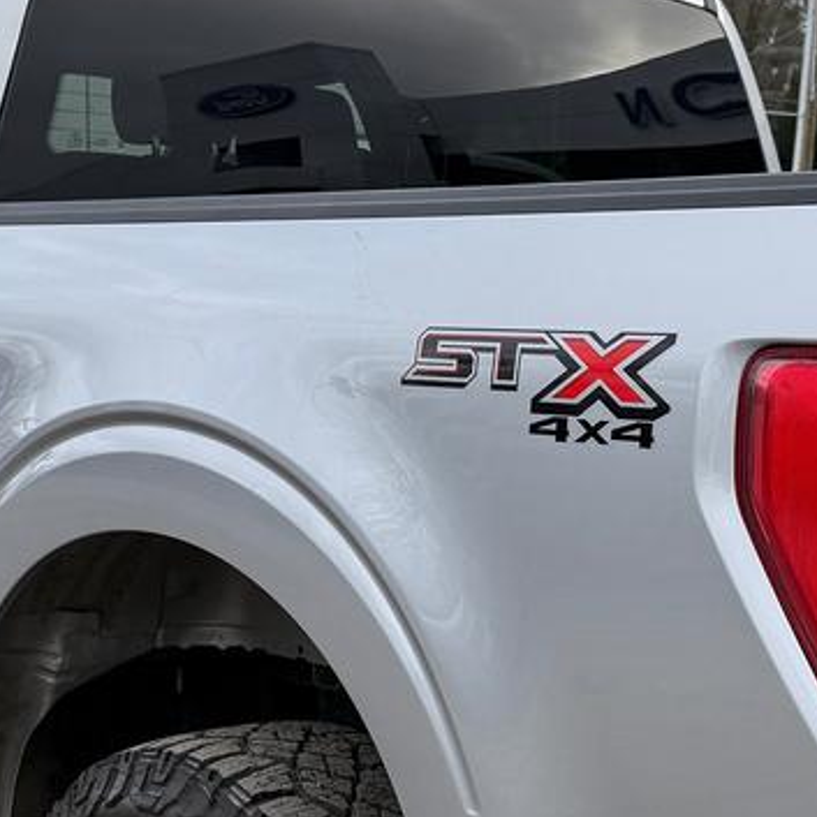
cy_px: 528
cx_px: 648
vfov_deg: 22.4
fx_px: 2056
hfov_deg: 22.2
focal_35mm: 77
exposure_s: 1/1174
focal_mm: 6.76
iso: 80
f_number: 1.78
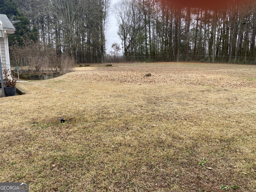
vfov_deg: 53.1
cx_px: 128
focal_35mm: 26
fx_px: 192
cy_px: 96
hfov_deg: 67.3
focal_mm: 4.25
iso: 40
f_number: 1.8
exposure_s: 1/121
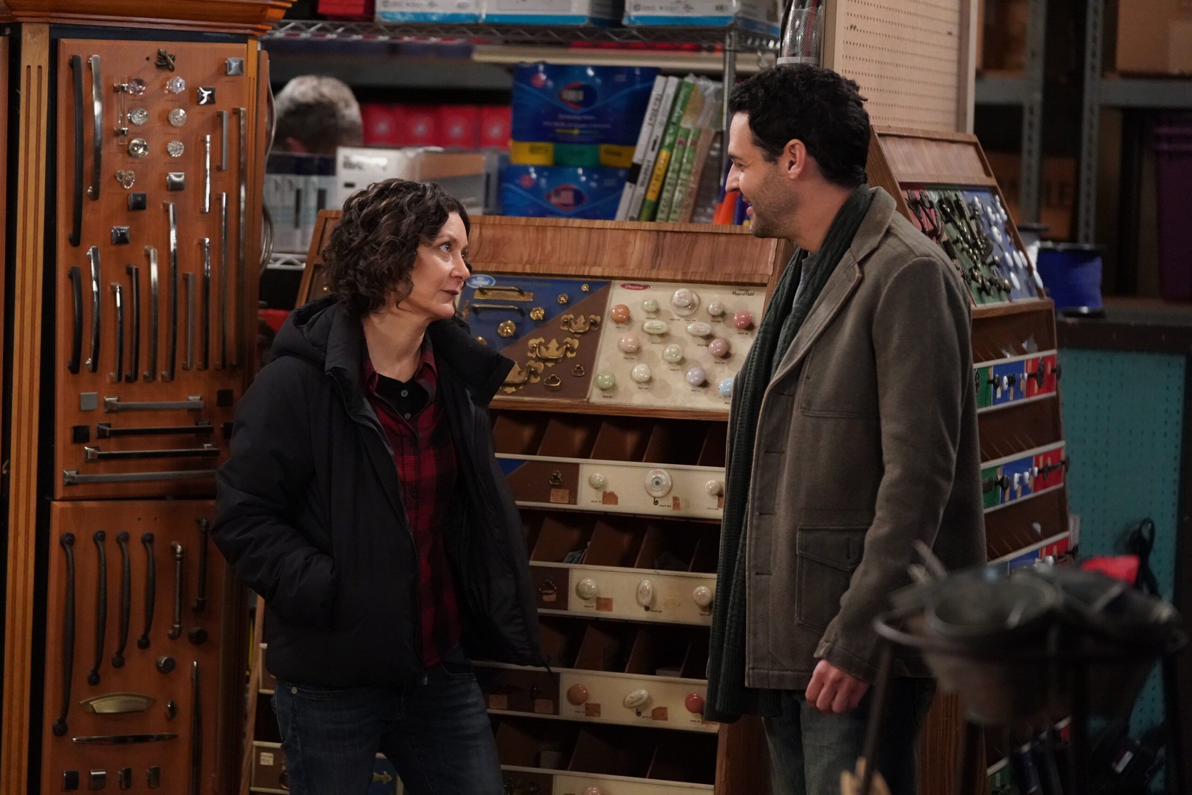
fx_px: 3609
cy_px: 398
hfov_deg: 18.8
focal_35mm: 109
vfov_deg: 12.6
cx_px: 596
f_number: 2.8
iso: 8000
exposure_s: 1/250
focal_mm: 109
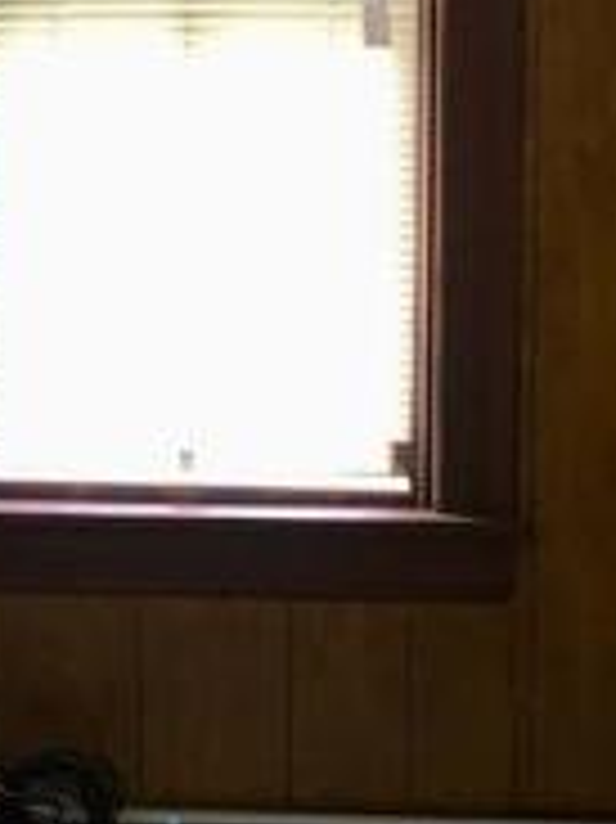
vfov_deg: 16.0
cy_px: 140
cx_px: -247
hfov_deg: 11.7
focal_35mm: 122
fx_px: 2898
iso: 32
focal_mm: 4.15
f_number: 2.2
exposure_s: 1/30
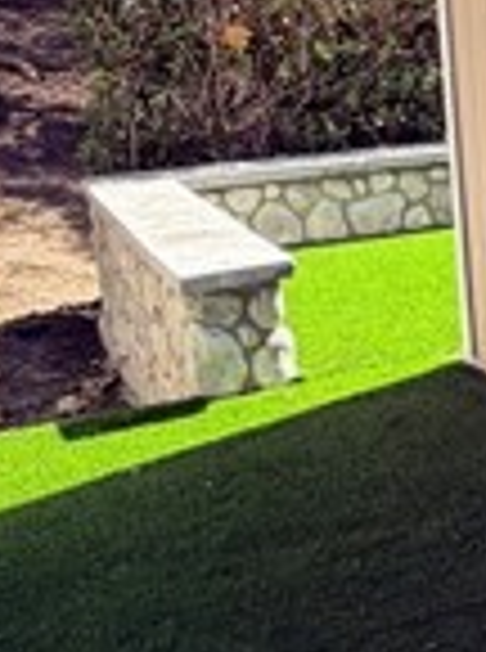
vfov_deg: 30.9
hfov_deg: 19.2
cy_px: 193
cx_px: 814
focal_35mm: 62
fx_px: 1166
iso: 50
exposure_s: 1/300
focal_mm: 2.22
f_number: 2.2
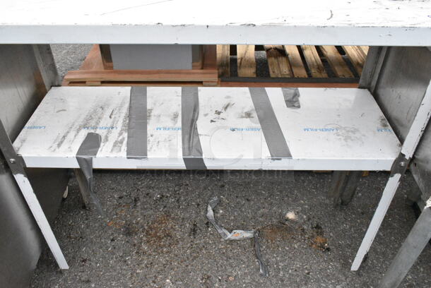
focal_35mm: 30
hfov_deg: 61.9
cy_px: 144
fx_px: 360
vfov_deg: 43.7
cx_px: 216
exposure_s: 1/640
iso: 6400
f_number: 13
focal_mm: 20
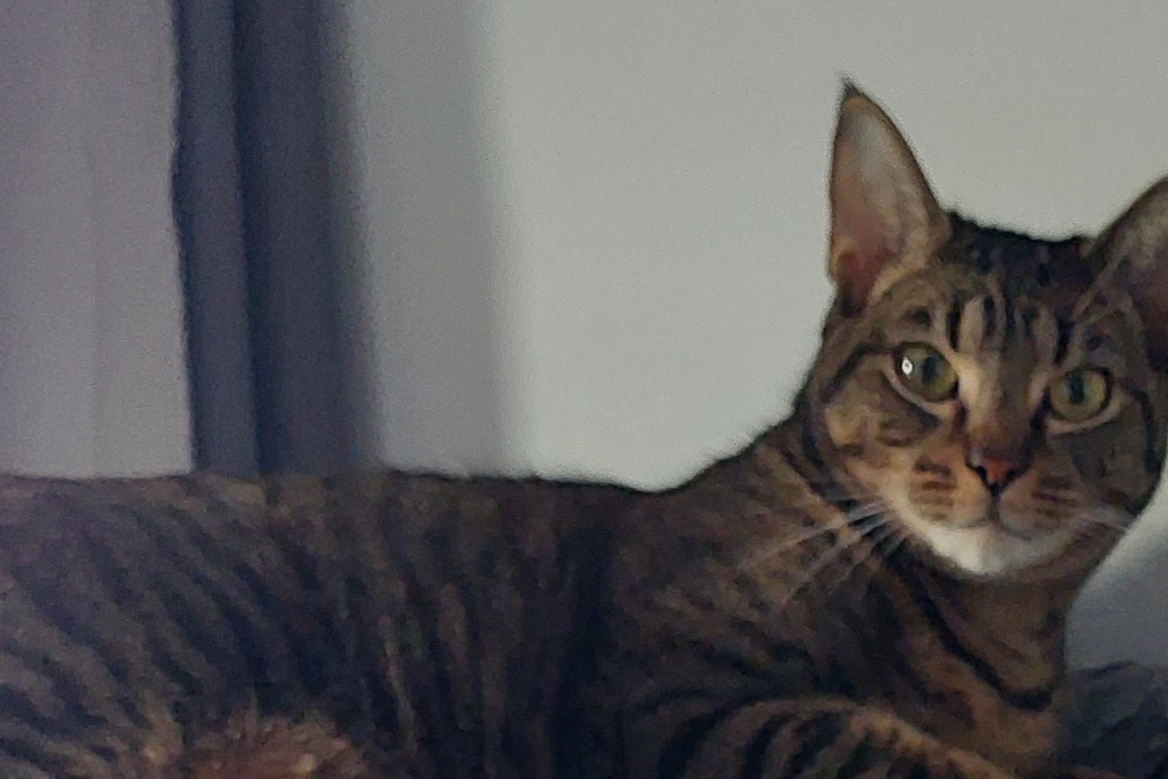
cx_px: 997
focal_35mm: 89
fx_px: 2888
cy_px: 1377
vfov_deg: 13.8
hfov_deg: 22.4
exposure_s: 1/60
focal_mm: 5.23
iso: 400
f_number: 1.8
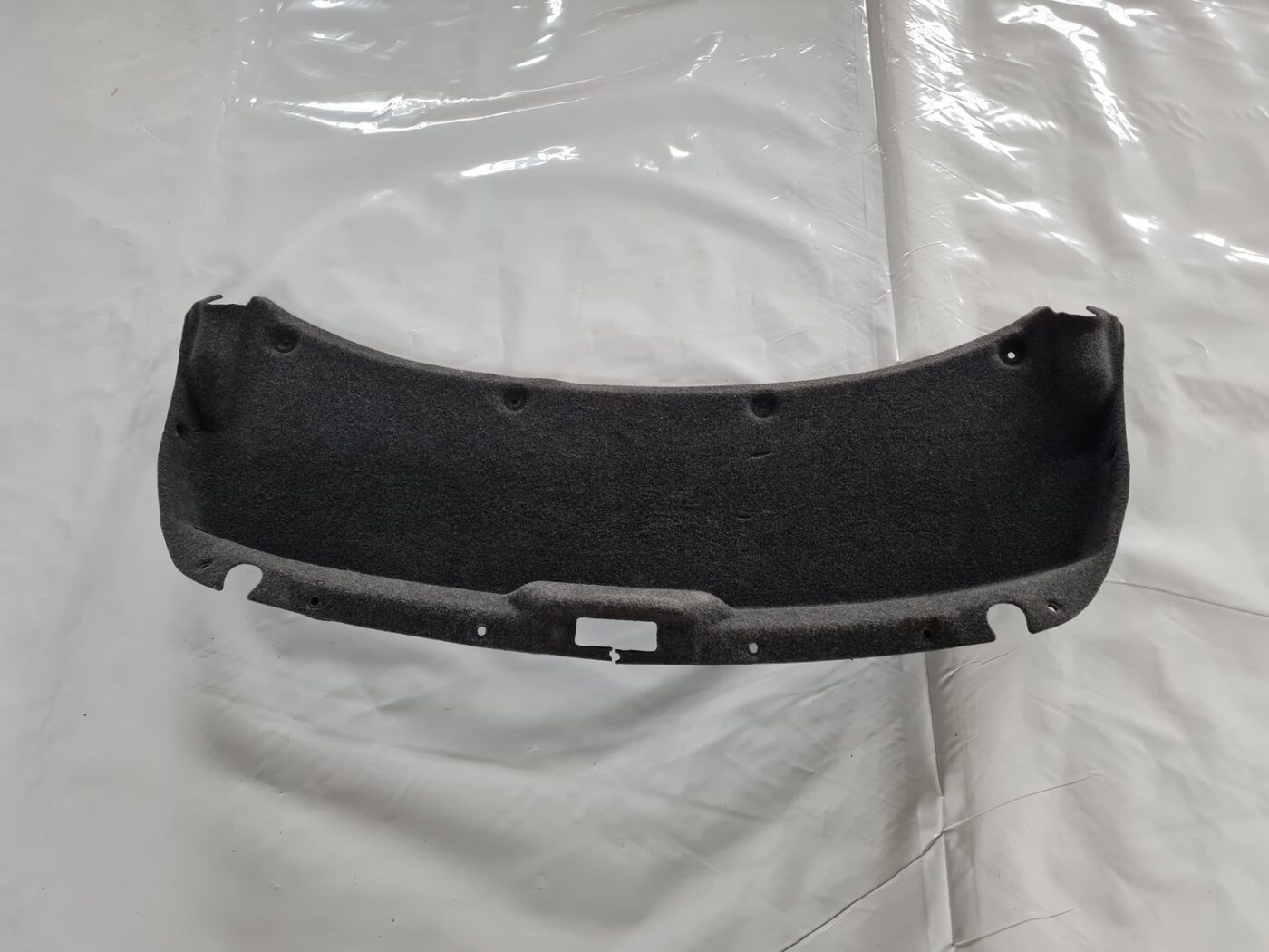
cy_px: 476
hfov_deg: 67.3
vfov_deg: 53.1
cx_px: 634
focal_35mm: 26
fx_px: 953
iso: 200
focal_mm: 5.4
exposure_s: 1/100
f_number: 1.8
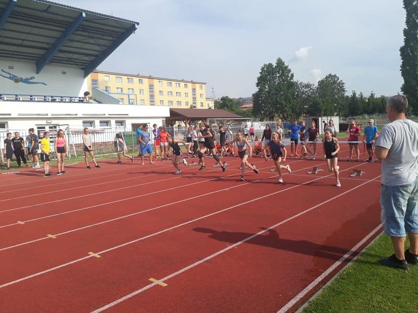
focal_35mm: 27
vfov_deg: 51.4
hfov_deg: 65.3
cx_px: 209
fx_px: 326
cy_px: 156
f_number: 1.9
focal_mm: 3.6
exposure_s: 1/1264
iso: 40
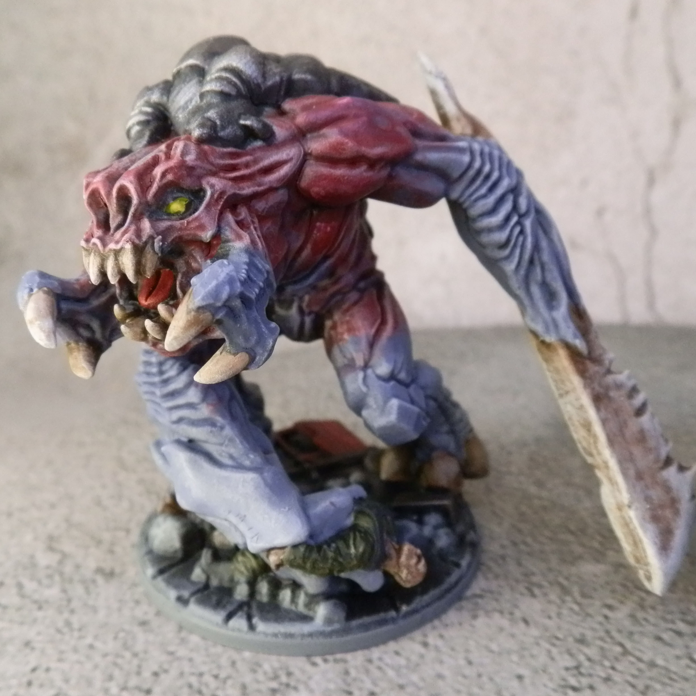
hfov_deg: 48.4
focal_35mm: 34
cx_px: 330
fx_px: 773
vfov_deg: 48.4
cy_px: 353
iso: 400
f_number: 3.1
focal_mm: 5
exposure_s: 1/100
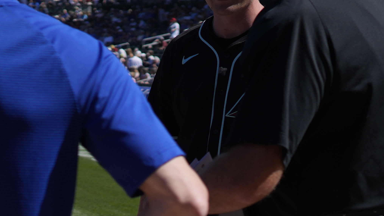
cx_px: 157
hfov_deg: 18.1
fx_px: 1201
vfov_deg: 10.3
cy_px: 150
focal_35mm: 118
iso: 125
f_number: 2
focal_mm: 24
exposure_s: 1/6400
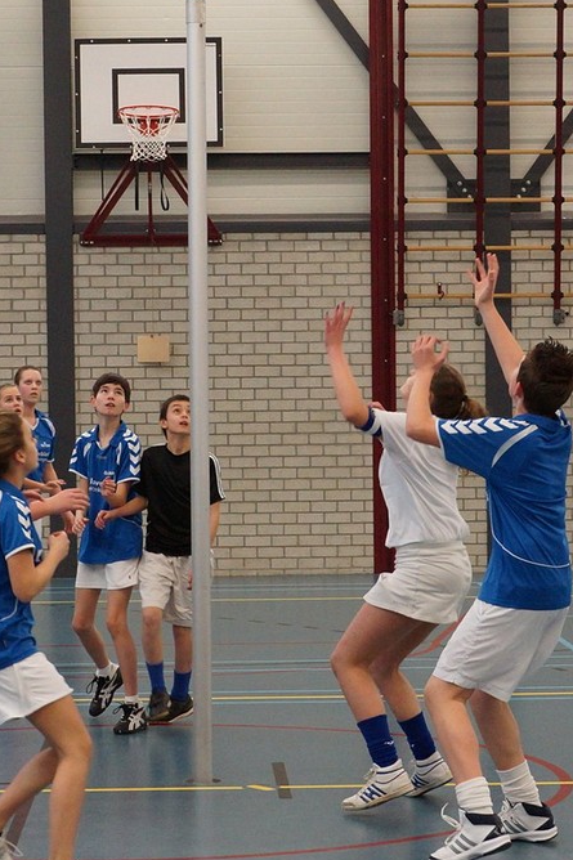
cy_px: 425
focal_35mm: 69
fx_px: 1648
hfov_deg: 19.7
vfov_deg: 29.3
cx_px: 230
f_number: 4.5
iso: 1250
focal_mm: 30
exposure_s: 1/160
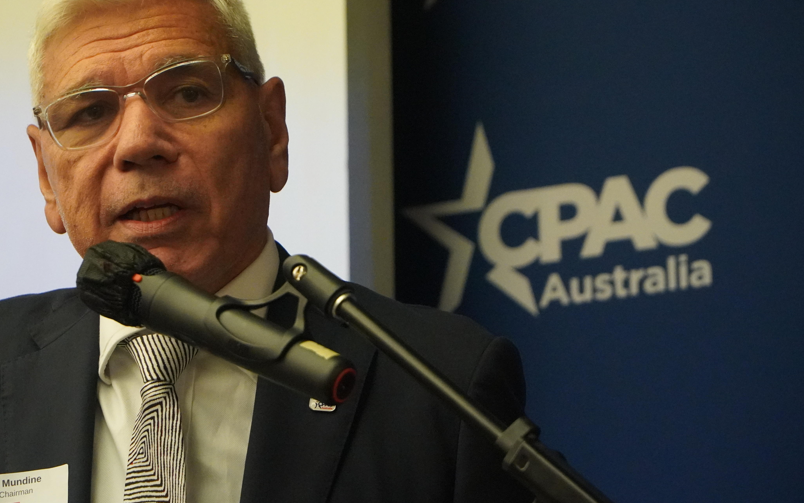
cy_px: 231
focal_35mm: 196
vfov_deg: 6.7
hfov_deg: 10.7
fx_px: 4286
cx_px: 342
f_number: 4
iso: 5000
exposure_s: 1/200
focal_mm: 105
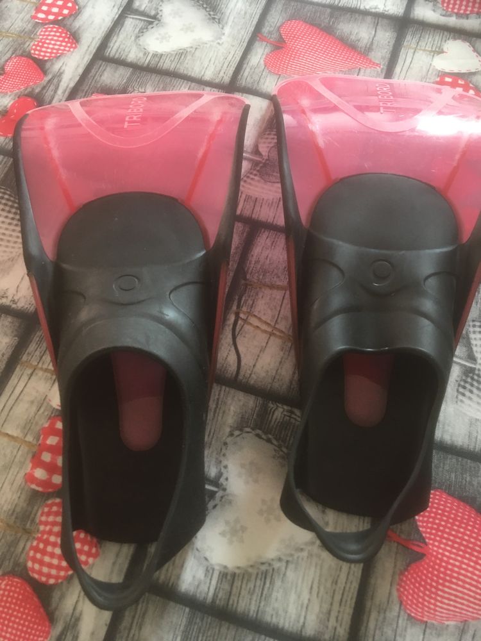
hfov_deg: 48.2
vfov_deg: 61.7
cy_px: 320
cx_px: 240
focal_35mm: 29
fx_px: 537
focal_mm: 4.15
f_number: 2.2
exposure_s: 1/33
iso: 125
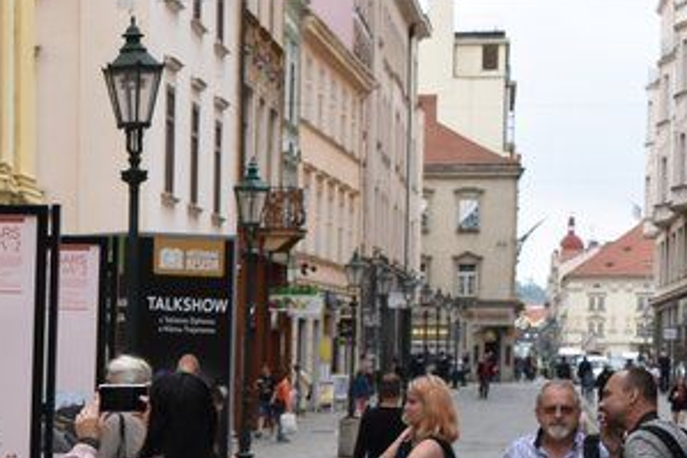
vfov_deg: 11.8
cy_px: 572
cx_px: -237
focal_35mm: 113
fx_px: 2155
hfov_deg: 16.9
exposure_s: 1/125
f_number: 5.6
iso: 100
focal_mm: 22
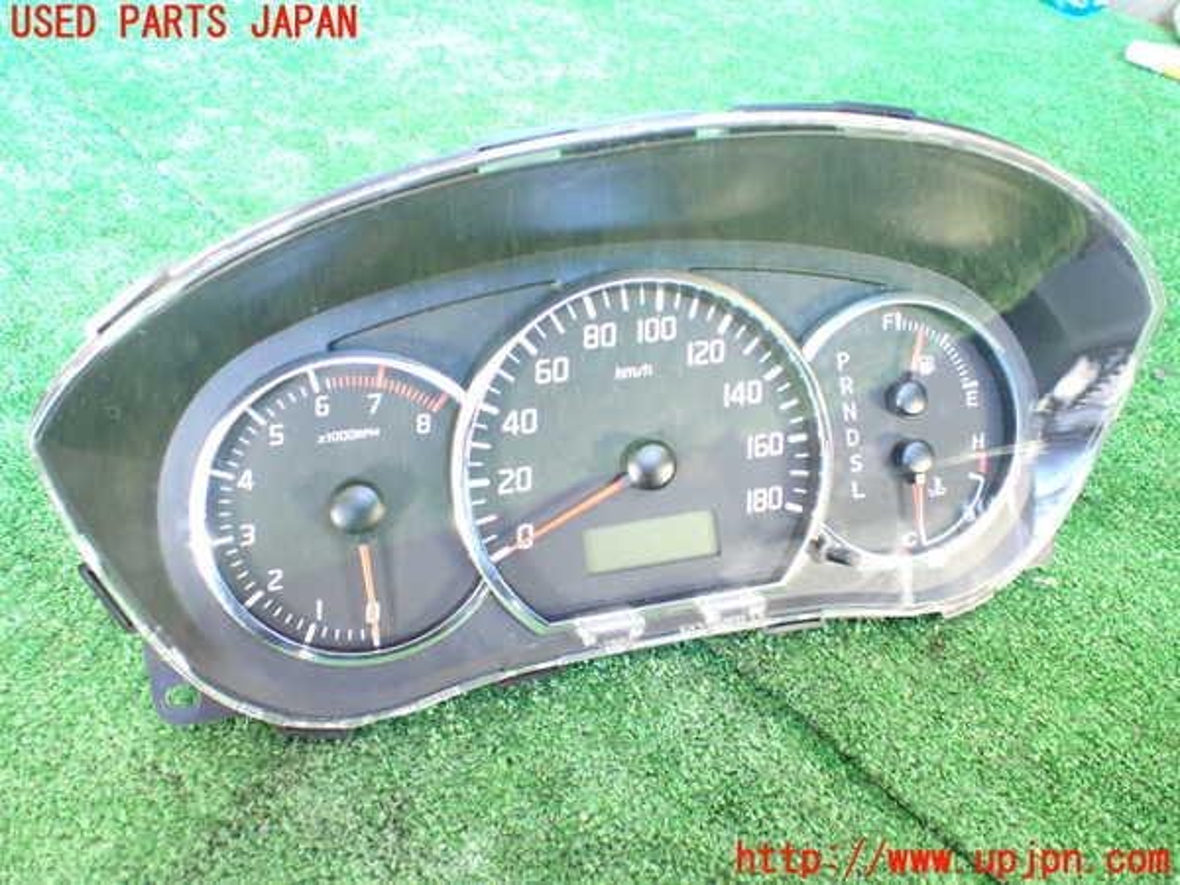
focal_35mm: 30
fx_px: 1023
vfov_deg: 46.8
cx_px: 590
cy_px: 442
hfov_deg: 60.0
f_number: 2.3
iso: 1000
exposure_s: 1/30
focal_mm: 5.4
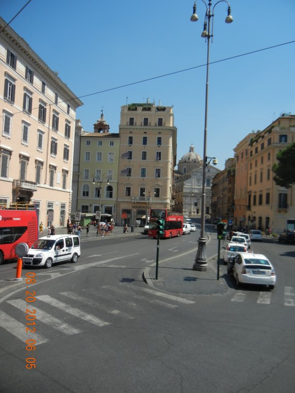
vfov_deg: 60.0
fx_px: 341
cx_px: 148
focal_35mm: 30
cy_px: 196
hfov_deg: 46.8
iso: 160
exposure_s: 1/482
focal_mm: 5.4
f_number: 7
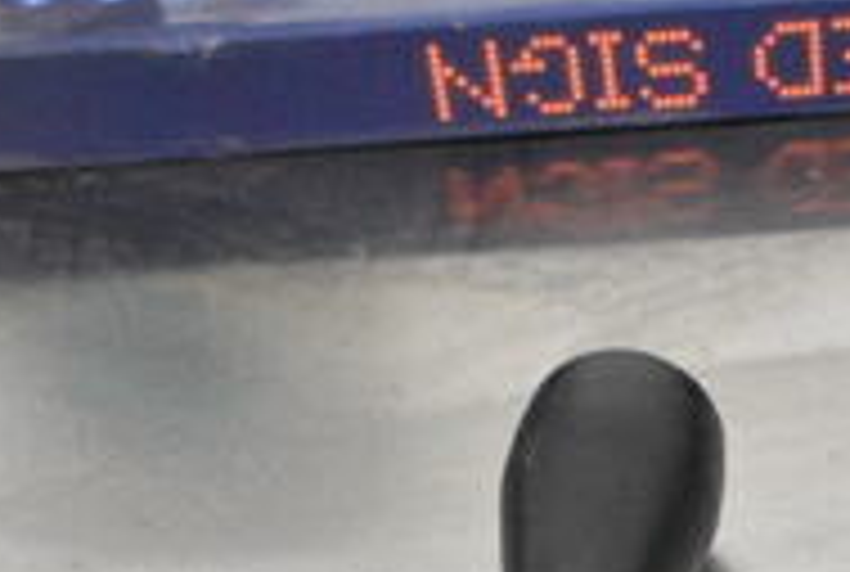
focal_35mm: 87
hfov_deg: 22.0
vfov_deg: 14.7
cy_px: 869
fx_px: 2059
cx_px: 940
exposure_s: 1/250
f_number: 8
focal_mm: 18
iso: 6400
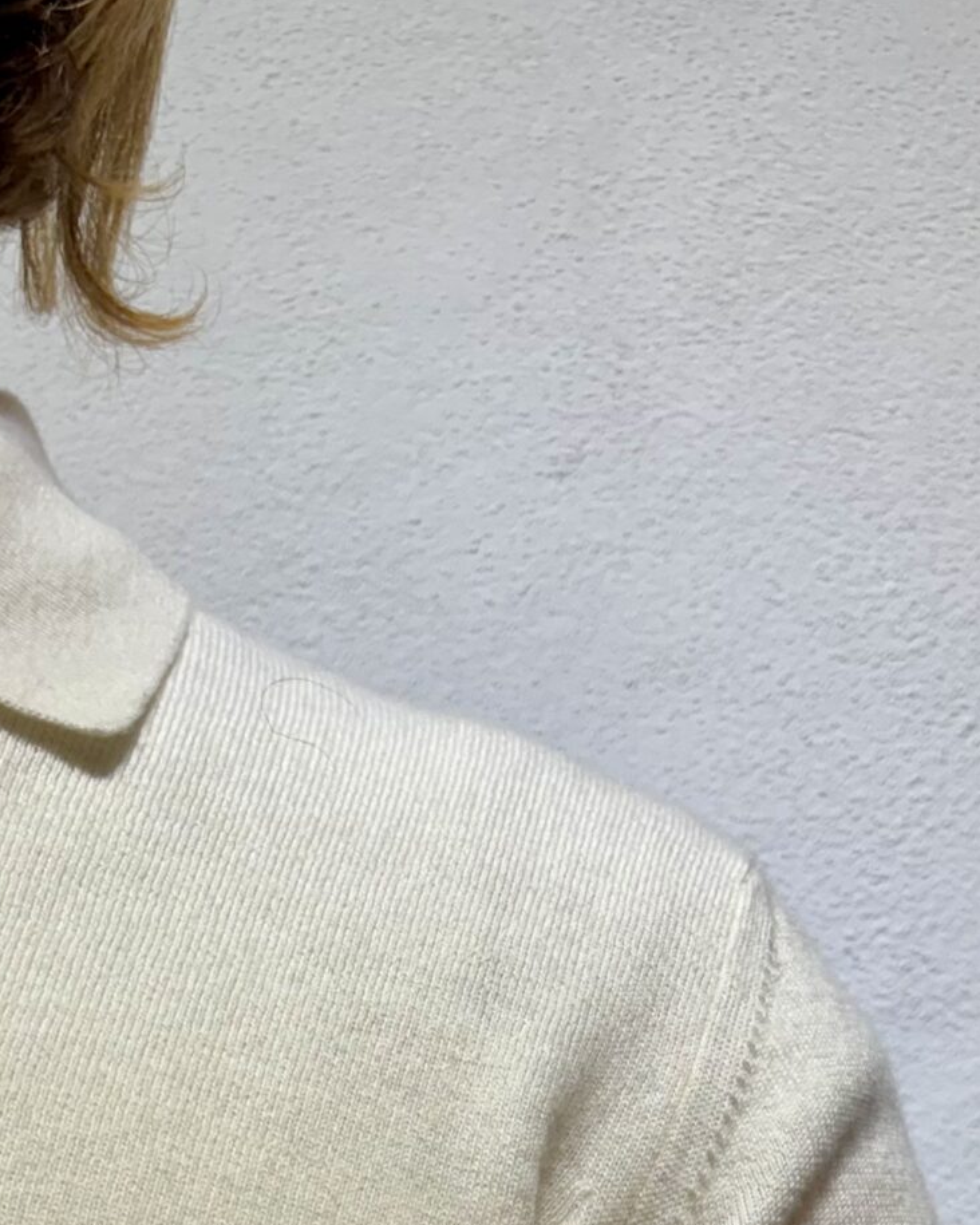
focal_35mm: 71
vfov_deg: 23.1
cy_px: 1684
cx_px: 386
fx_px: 2574
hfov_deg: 21.5
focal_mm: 5.96
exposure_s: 1/100
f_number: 1.6
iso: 80
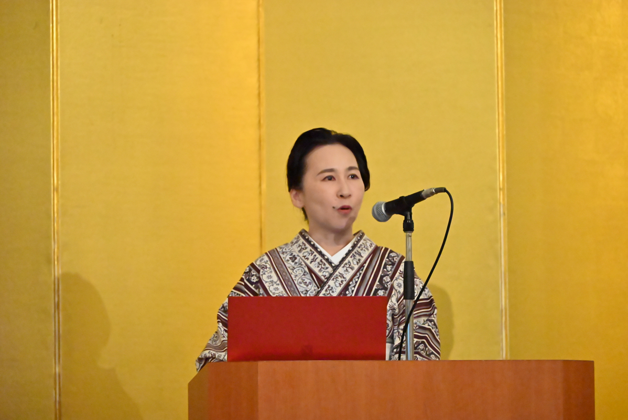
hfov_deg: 10.3
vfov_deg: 6.9
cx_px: 314
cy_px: 210
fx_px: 3490
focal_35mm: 200
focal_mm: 200
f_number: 6.3
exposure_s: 1/250
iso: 28800
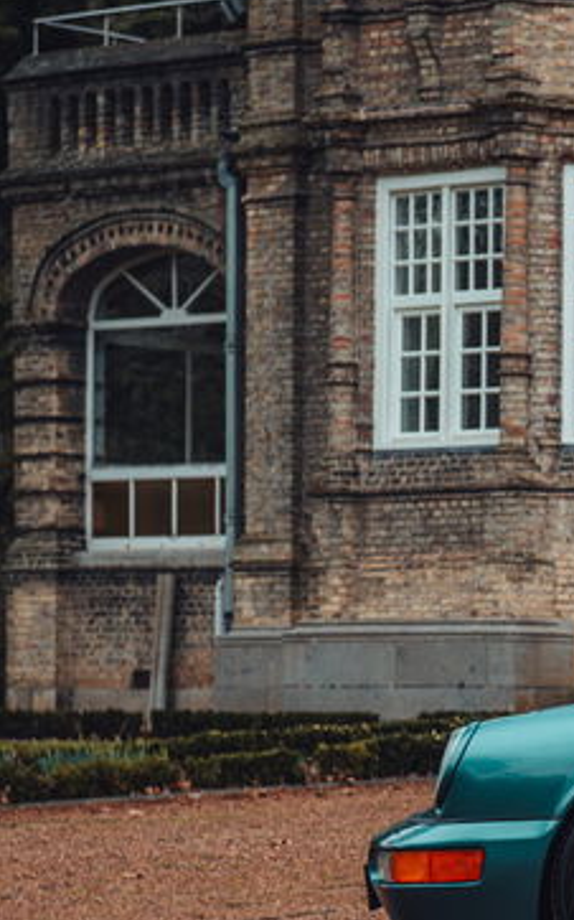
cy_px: 545
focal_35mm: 167
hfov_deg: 7.5
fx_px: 4183
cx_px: 1135
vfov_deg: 12.5
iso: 400
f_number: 4.5
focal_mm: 58
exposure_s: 1/160
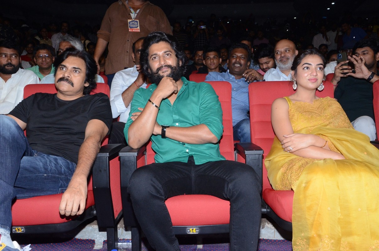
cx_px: 190
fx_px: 347
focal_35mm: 33
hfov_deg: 57.3
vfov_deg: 39.8
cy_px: 126
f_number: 13
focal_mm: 22
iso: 1250
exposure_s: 1/125
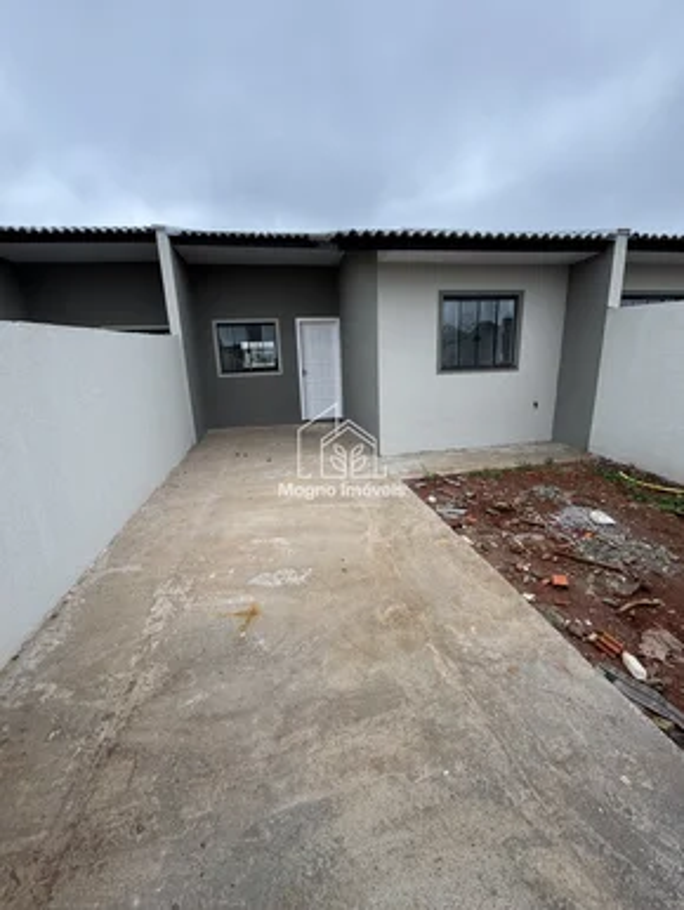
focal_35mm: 14
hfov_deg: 85.7
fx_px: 368
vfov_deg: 102.0
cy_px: 455
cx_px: 342
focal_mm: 2.22
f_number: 2.2
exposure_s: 1/160
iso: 40
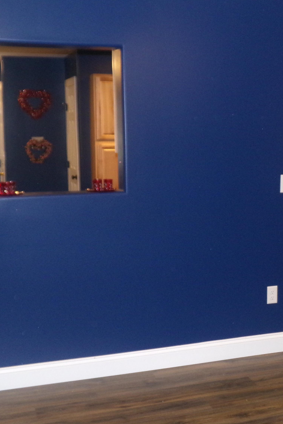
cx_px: 211
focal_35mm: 52
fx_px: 613
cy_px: 210
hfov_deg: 25.7
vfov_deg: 38.2
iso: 640
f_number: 4
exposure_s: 1/34
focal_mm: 6.6
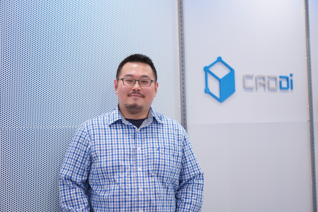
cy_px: 106
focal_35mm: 55
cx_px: 159
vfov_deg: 24.7
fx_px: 486
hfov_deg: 36.2
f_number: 2
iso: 1600
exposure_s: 1/400
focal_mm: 55
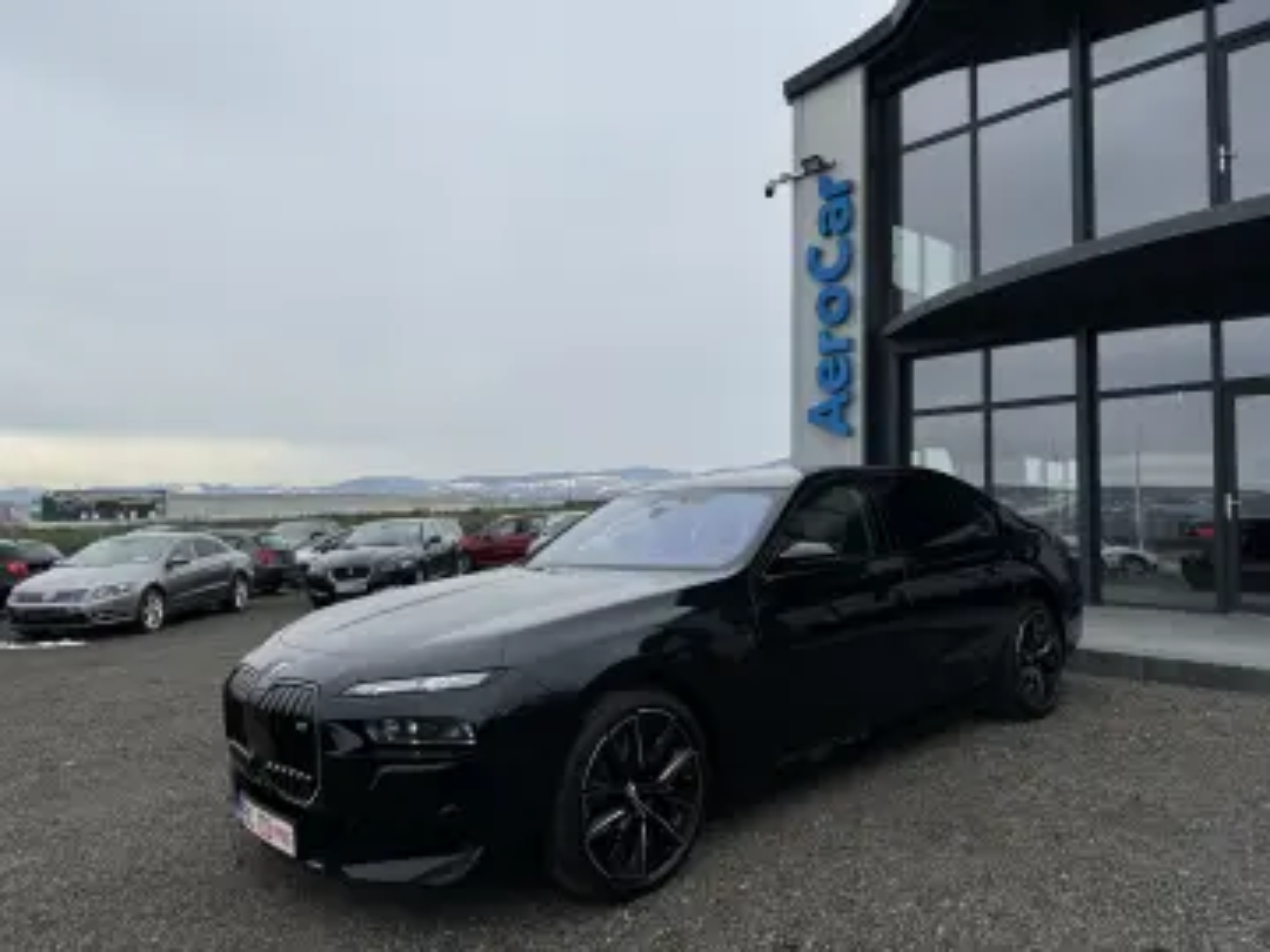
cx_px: 635
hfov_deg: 71.6
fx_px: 881
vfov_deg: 56.8
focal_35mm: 24
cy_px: 476
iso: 80
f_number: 1.78
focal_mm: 6.76
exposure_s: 1/1524
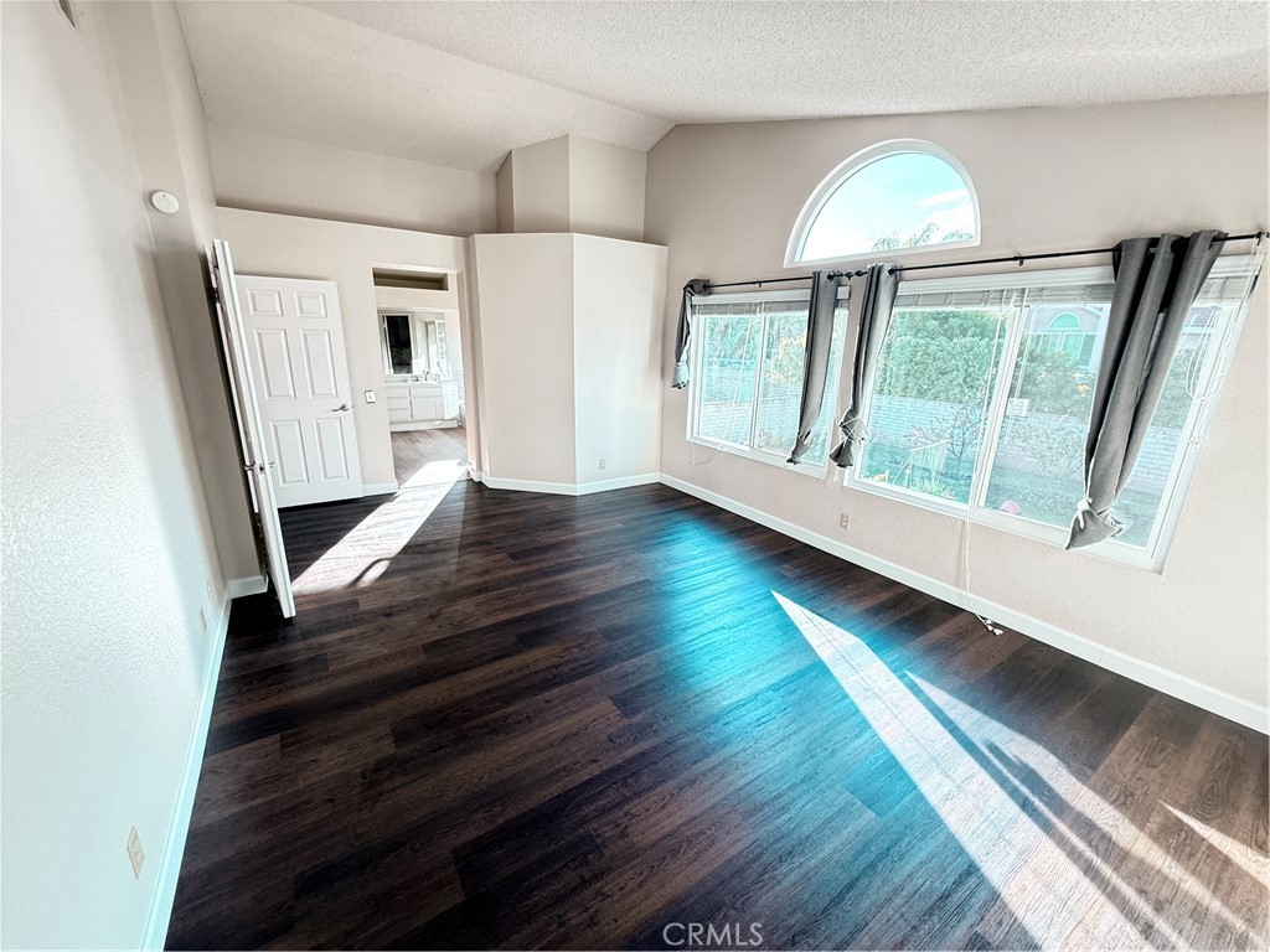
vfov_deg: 85.7
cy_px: 476
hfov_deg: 102.1
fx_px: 514
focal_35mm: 14
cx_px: 635
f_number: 2.2
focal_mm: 2.22
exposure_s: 1/99
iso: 160
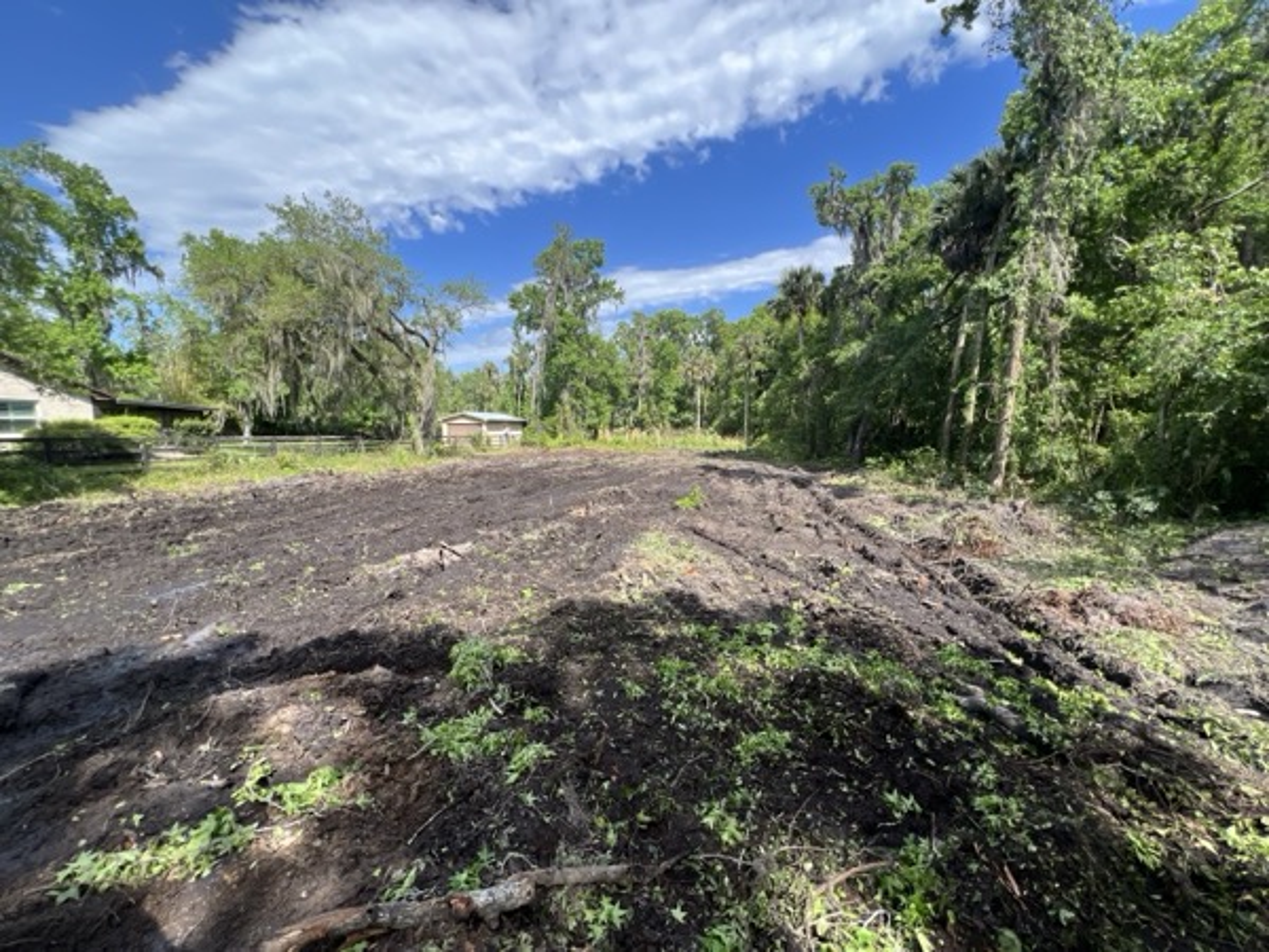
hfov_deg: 106.2
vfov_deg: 89.9
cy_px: 476
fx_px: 477
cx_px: 634
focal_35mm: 13
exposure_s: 1/657
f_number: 1.8
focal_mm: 1.57
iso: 32
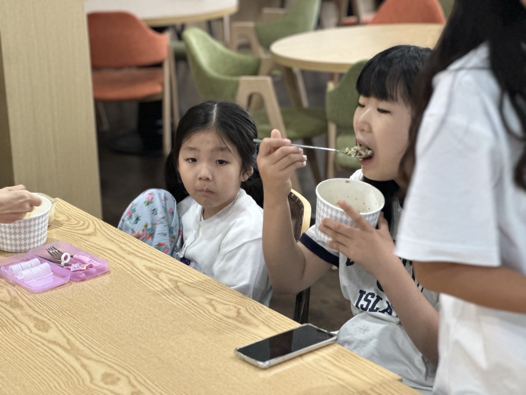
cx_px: 263
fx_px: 1170
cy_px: 198
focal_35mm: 77
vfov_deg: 19.1
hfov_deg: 25.3
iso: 400
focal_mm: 9
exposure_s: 1/30
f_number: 2.8
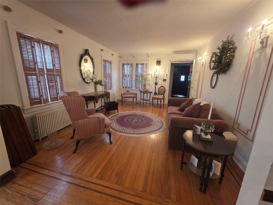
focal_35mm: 13
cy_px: 102
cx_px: 136
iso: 320
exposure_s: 1/60
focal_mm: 2.2
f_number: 1.9
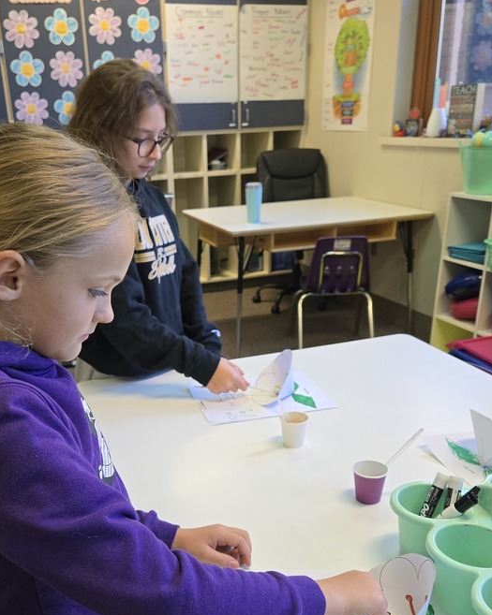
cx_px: 208
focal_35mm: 35
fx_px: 638
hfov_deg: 42.1
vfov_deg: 51.0
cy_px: 388
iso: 320
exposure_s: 1/120
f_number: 1.8
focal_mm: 5.4
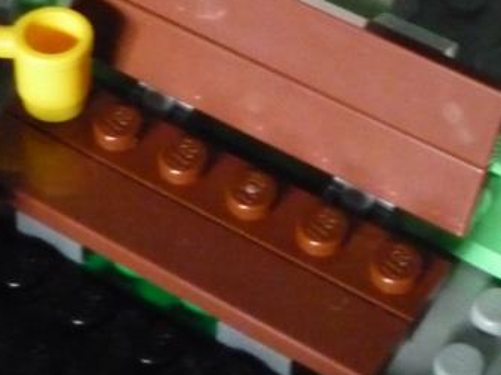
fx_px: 1446
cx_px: 310
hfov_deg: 19.6
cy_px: 25
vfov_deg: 14.6
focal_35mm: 100
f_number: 2.8
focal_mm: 5.5
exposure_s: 1/60
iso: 800
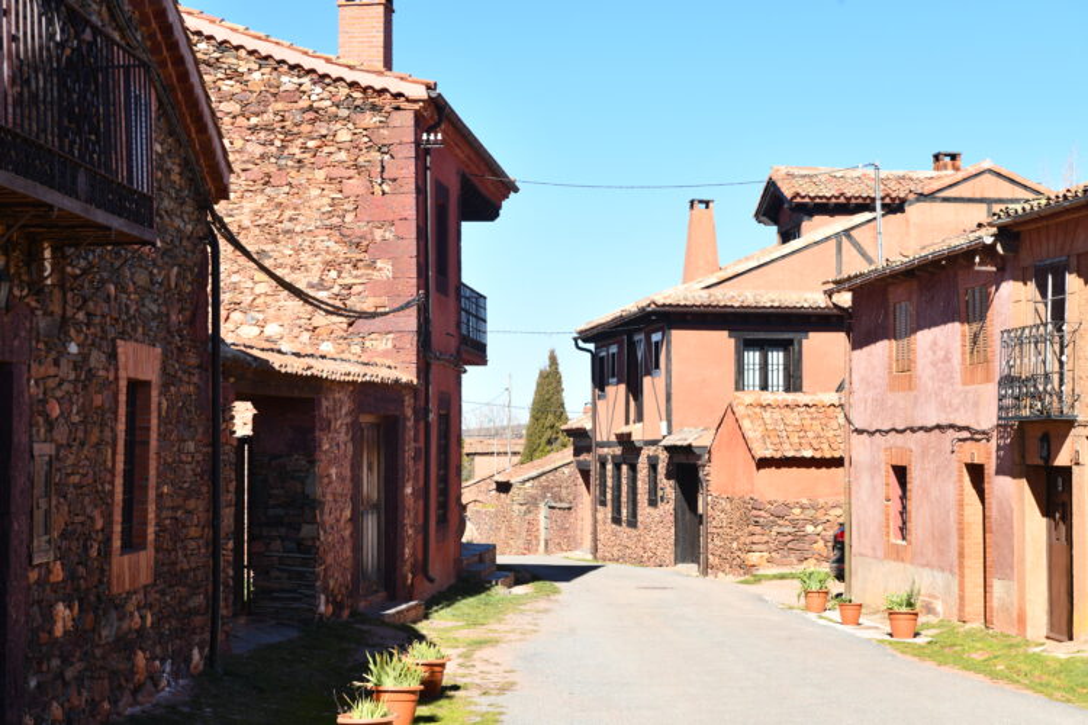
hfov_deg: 28.8
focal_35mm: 70
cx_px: 544
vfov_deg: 19.5
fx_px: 2115
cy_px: 362
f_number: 11
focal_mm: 70
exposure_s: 1/320
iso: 250
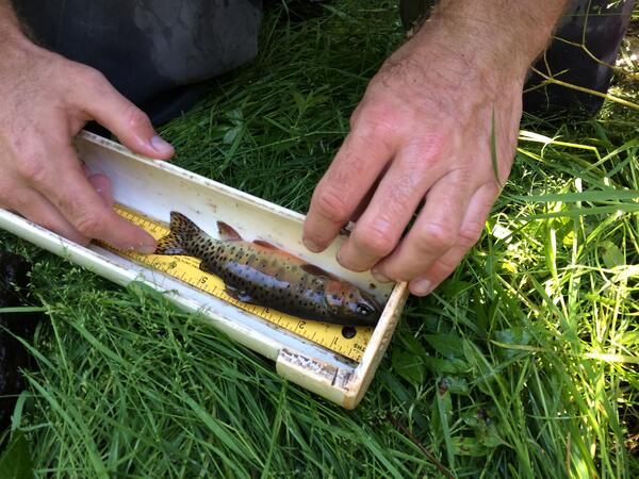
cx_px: 320
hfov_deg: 61.7
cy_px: 240
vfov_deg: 48.2
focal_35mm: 29
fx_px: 535
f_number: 2.2
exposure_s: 1/30
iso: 40
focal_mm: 4.15
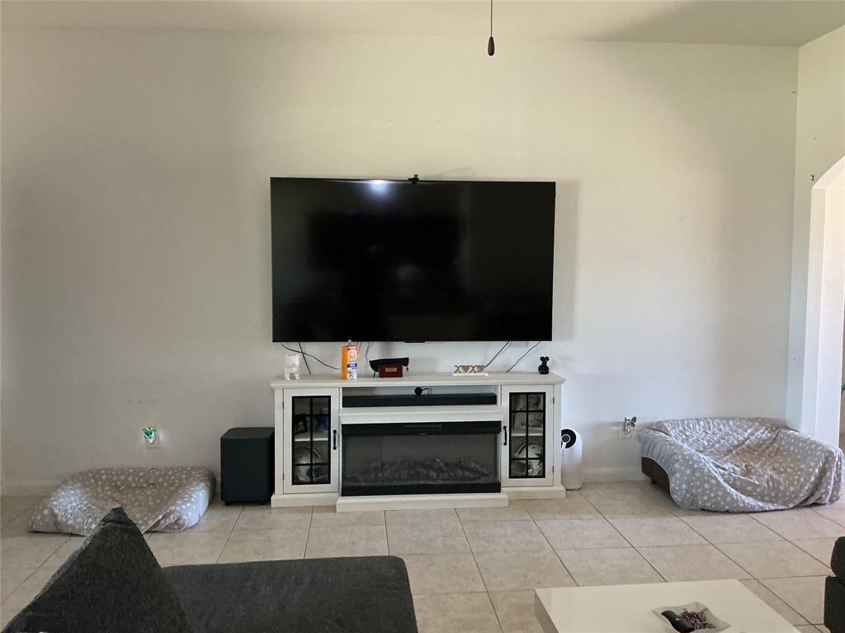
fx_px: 708
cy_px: 316
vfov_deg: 48.2
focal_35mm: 29
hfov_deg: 61.7
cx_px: 422
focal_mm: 3
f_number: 1.8
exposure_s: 1/60
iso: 200
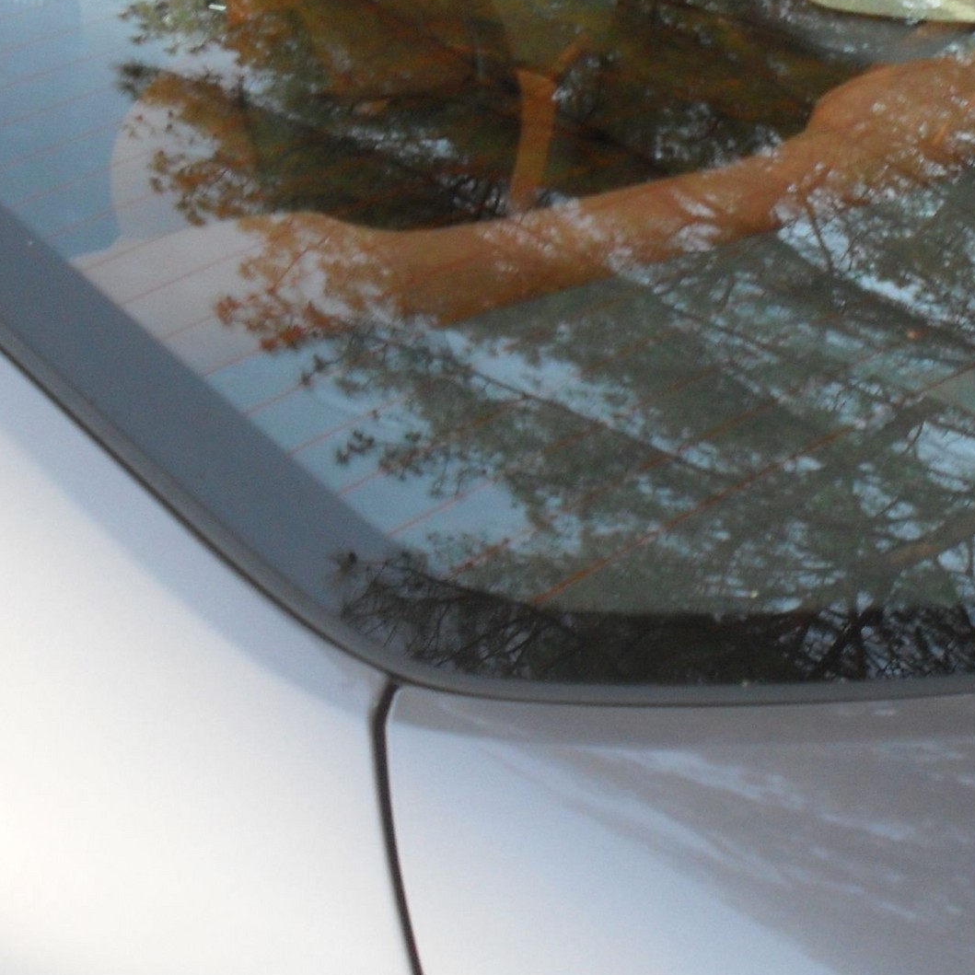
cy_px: 253
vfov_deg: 23.4
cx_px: 650
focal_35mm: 73
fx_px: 2326
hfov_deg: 23.6
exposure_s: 1/30
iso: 160
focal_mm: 6.3
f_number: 3.2
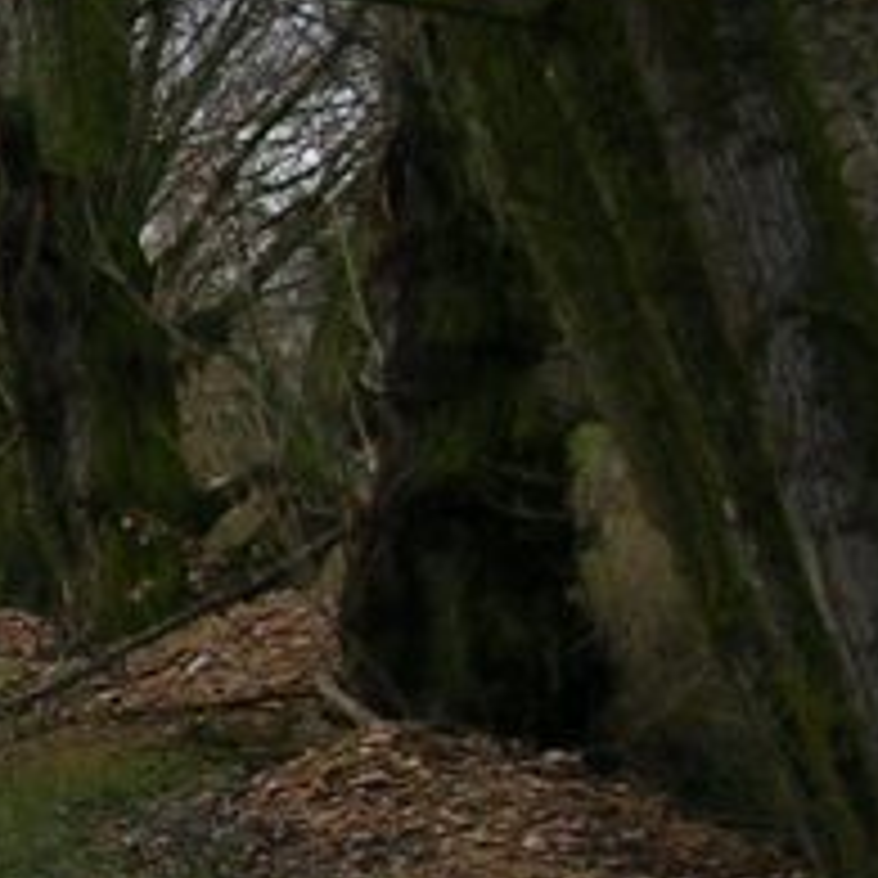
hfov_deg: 9.3
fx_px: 5051
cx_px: -883
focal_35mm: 176
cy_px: 509
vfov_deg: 9.9
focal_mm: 5.8
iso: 50
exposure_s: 1/370
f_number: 2.8
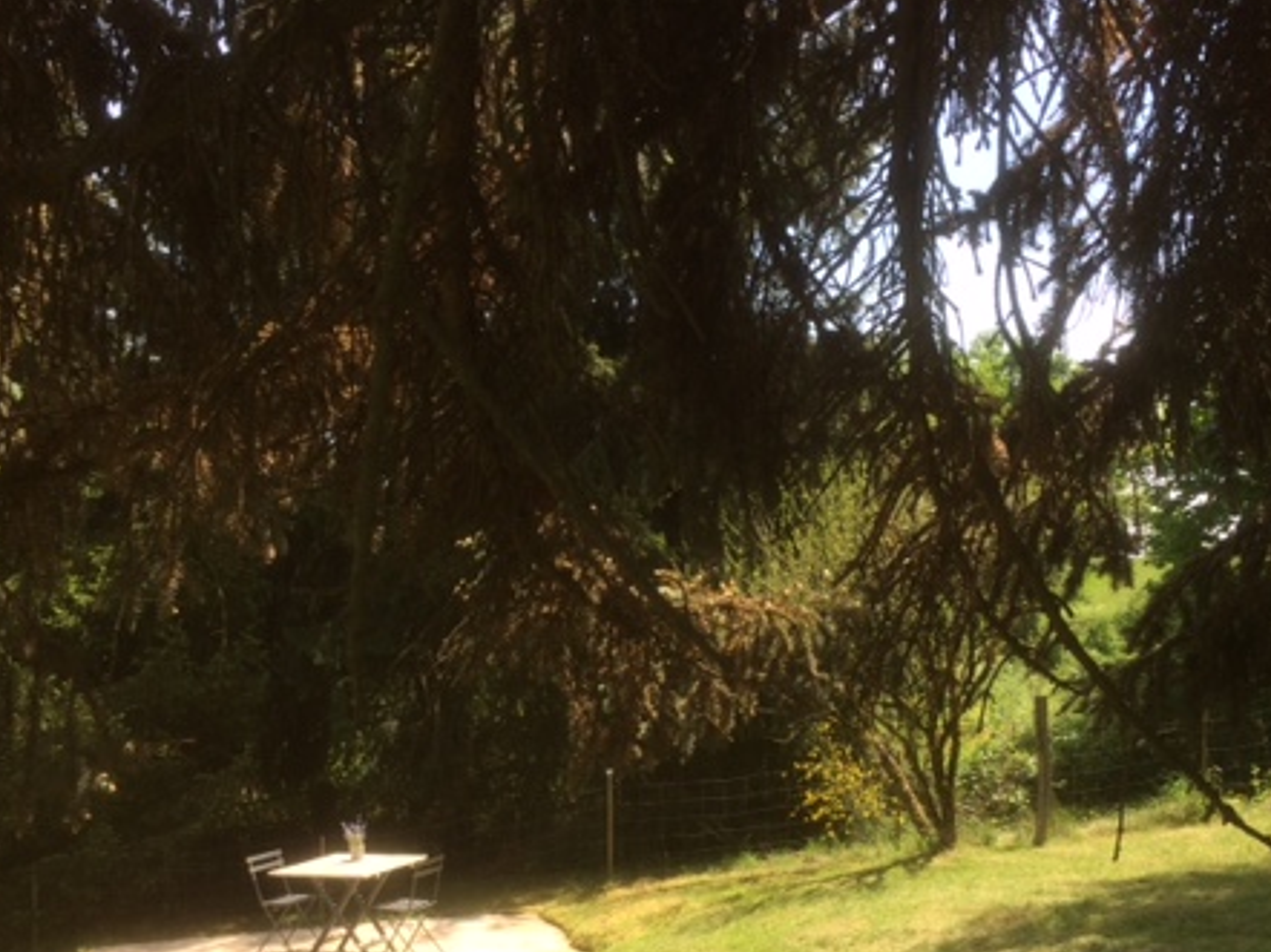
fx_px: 1541
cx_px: 647
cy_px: 673
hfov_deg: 44.8
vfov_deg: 33.8
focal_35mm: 42
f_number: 2.2
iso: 32
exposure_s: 1/604
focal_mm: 4.15
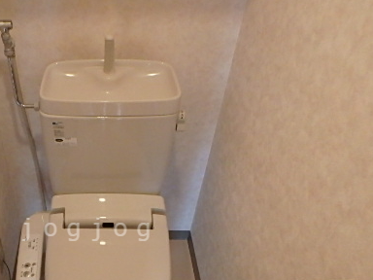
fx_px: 377
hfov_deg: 50.2
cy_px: 229
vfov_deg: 38.9
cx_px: 88
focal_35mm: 35
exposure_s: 1/30
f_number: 3.5
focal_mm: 3.7
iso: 800
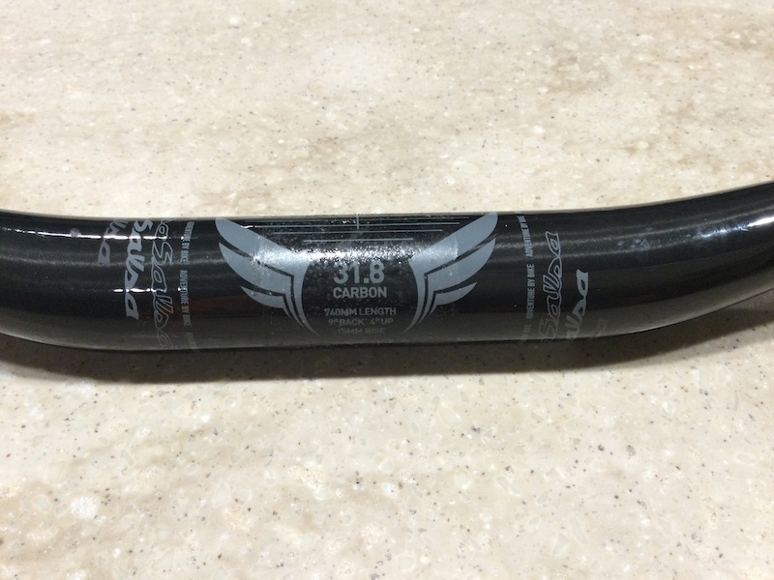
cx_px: 387
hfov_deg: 58.4
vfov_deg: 45.4
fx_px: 693
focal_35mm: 31
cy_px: 290
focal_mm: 3.3
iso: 80
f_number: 2.4
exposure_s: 1/30
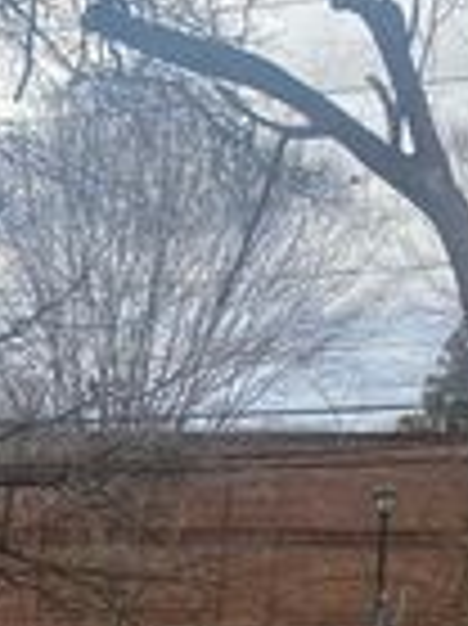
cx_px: -567
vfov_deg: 14.6
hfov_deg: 10.5
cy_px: 975
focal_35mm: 125
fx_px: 2257
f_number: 1.8
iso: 32
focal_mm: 4.25
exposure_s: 1/633
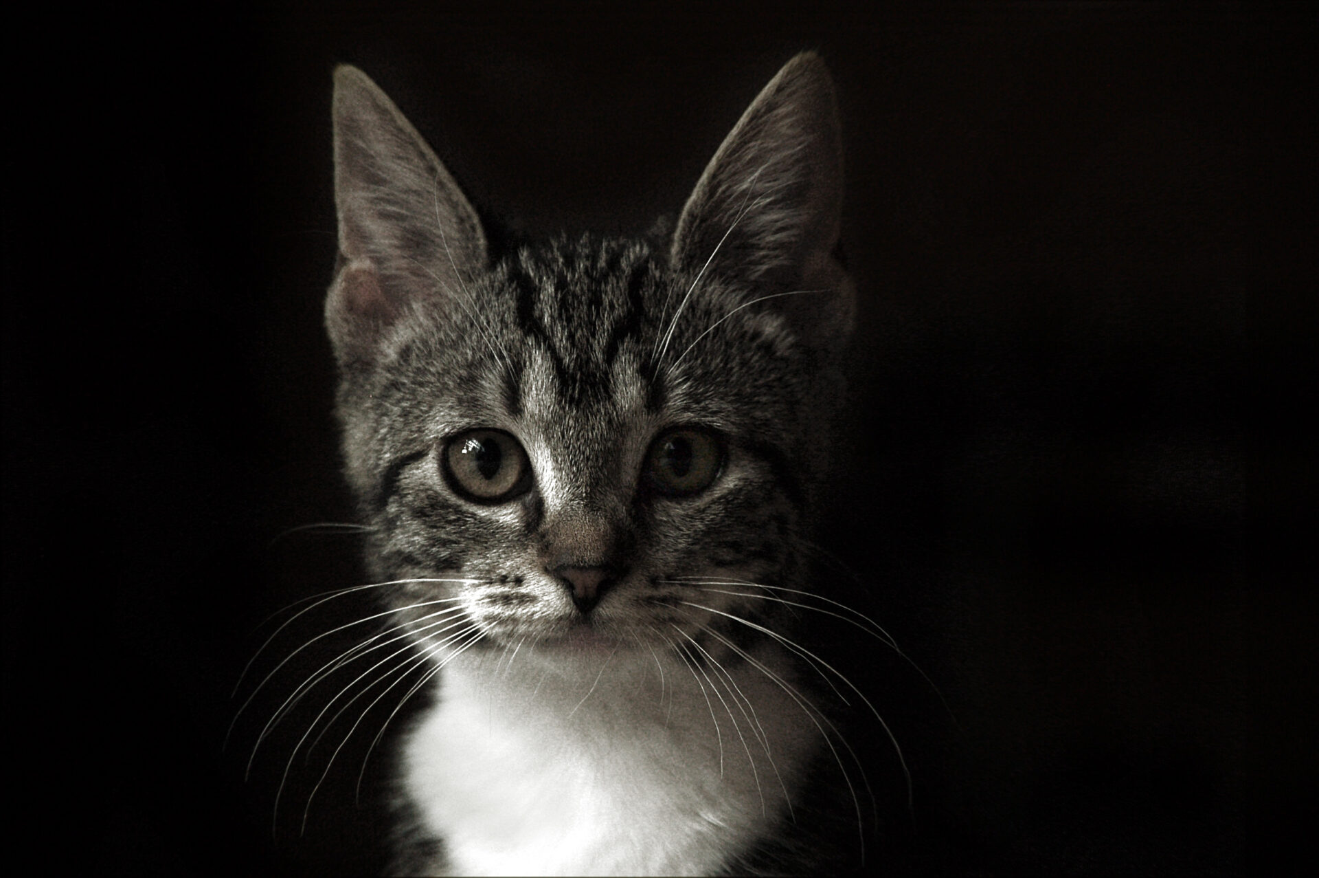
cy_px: 439
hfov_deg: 6.9
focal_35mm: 300
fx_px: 10983
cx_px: 660
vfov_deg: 4.6
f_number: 6.3
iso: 400
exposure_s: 1/60
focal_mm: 200
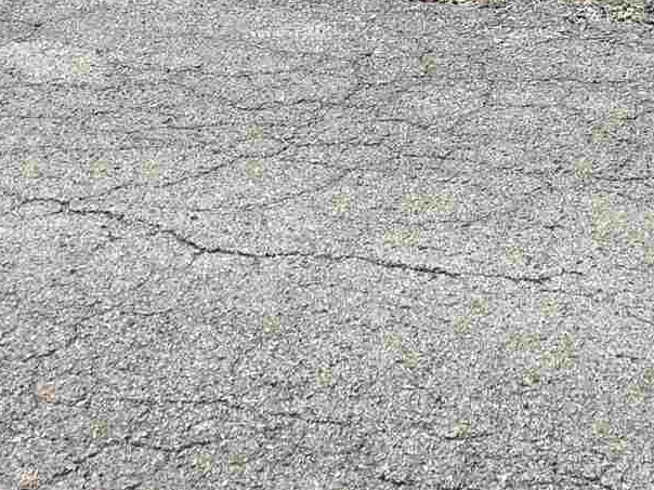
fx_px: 2210
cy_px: -273
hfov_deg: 16.7
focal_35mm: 117
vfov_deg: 12.0
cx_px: 540
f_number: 1.7
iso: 80
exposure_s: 1/2745
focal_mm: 6.3
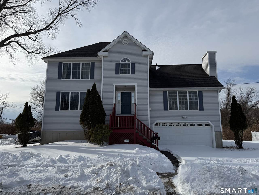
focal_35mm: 24
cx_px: 130
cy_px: 98
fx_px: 180
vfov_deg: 56.8
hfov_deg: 71.6
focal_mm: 6.76
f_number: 1.78
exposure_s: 1/9091
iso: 80
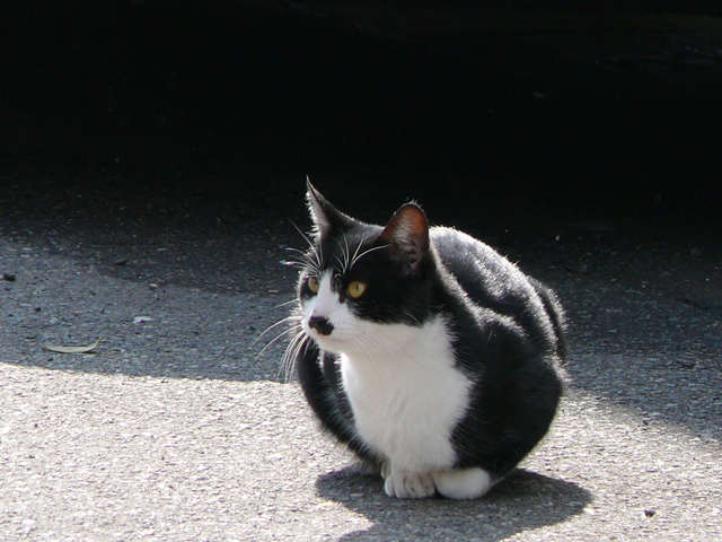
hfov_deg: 2.7
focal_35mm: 748
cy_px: 271
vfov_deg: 2.0
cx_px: 361
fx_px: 15601
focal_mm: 88.8
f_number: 5.6
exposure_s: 1/200
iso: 100
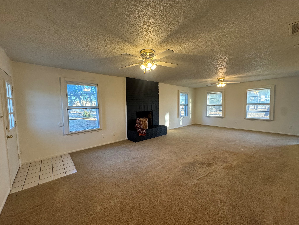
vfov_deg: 85.7
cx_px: 150
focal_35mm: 14
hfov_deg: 102.1
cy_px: 112
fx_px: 121
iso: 250
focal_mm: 2.22
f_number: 2.2
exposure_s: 1/120
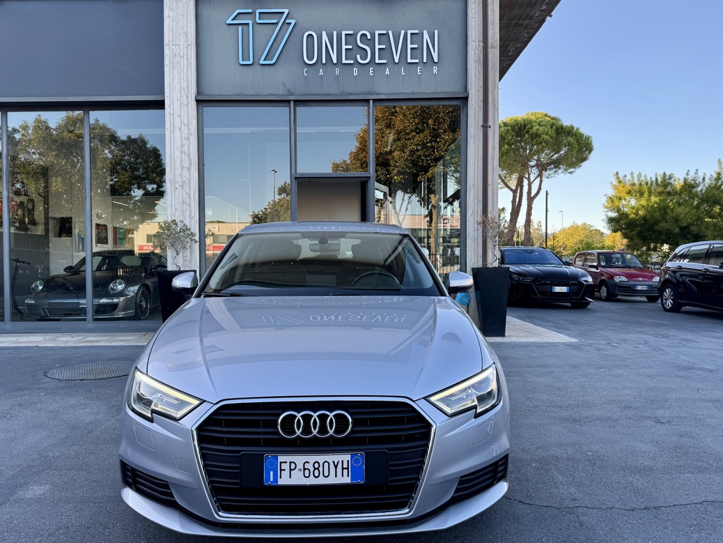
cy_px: 269
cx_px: 355
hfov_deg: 65.3
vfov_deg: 51.4
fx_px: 564
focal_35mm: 27
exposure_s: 1/383
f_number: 1.78
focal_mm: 6.76
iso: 80
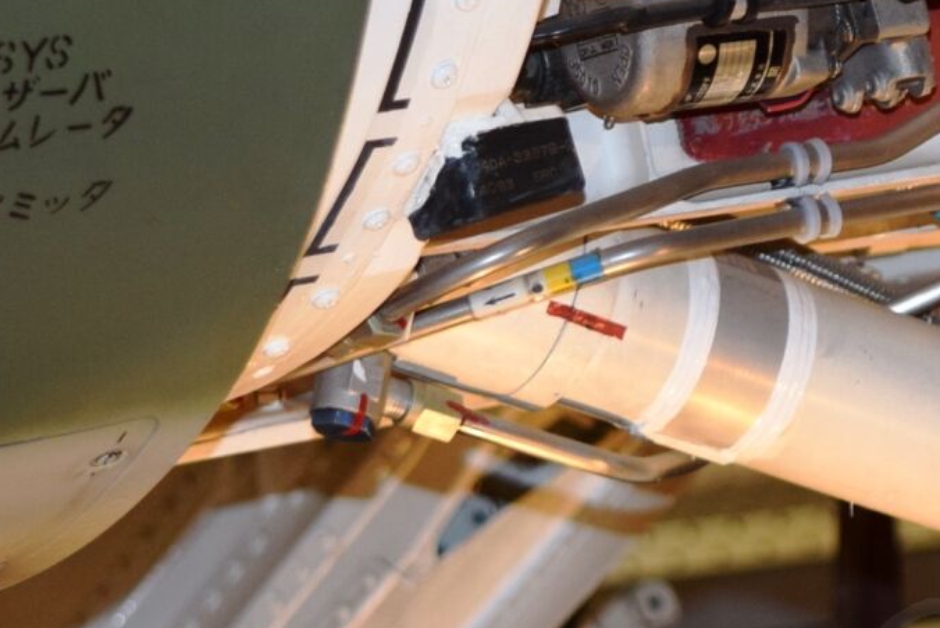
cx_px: 1295
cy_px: 183
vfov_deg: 4.5
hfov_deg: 6.6
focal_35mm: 309
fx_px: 8075
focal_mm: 68
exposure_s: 1/80
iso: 800
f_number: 4.5
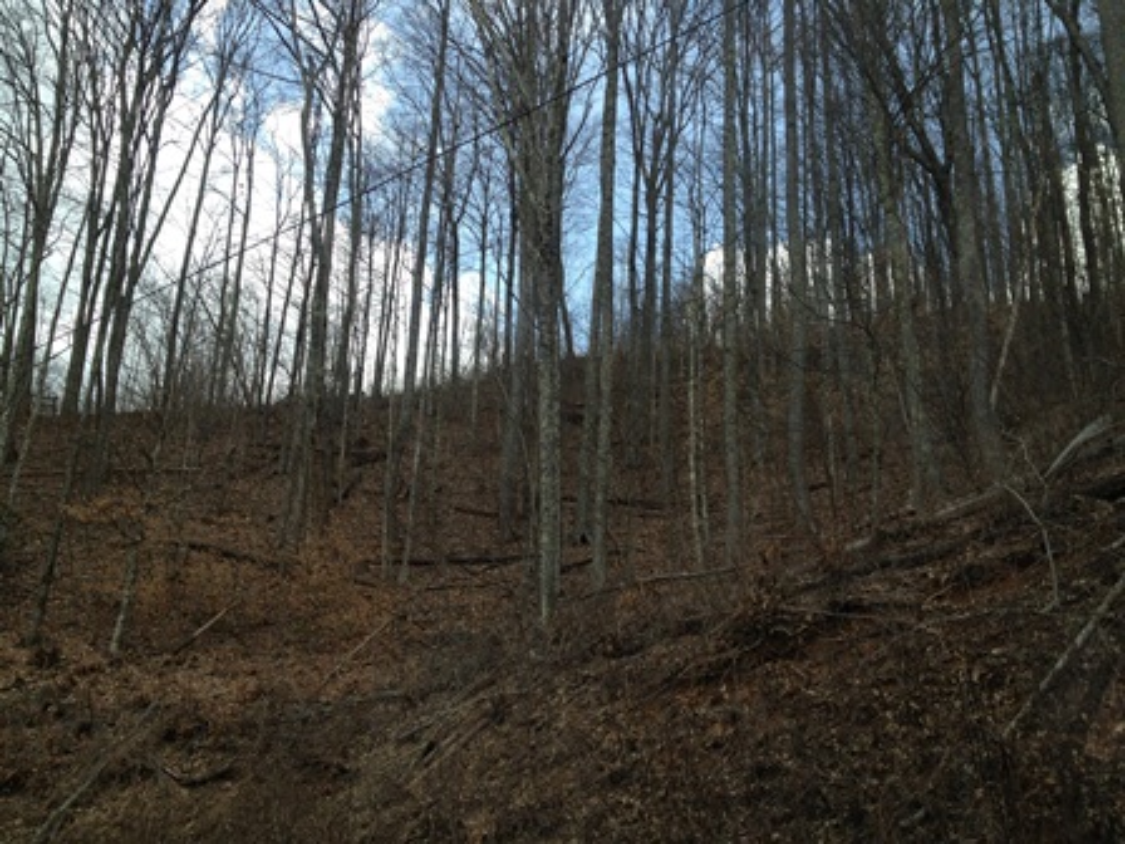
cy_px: 422
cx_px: 562
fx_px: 1137
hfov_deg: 52.6
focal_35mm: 35
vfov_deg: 40.7
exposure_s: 1/541
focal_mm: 4.28
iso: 64
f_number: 2.4
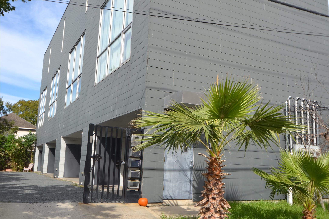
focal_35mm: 36
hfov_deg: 53.1
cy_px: 110
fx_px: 329
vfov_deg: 36.9
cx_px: 164
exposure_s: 1/200
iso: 100
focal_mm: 24
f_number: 7.1
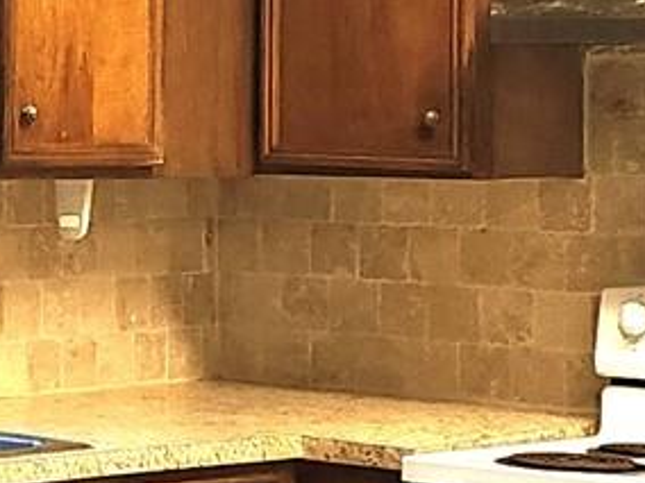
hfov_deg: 11.1
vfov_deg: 8.9
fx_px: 3093
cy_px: 88
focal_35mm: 166
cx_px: -545
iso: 100
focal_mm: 6.4
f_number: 1.8
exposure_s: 1/24
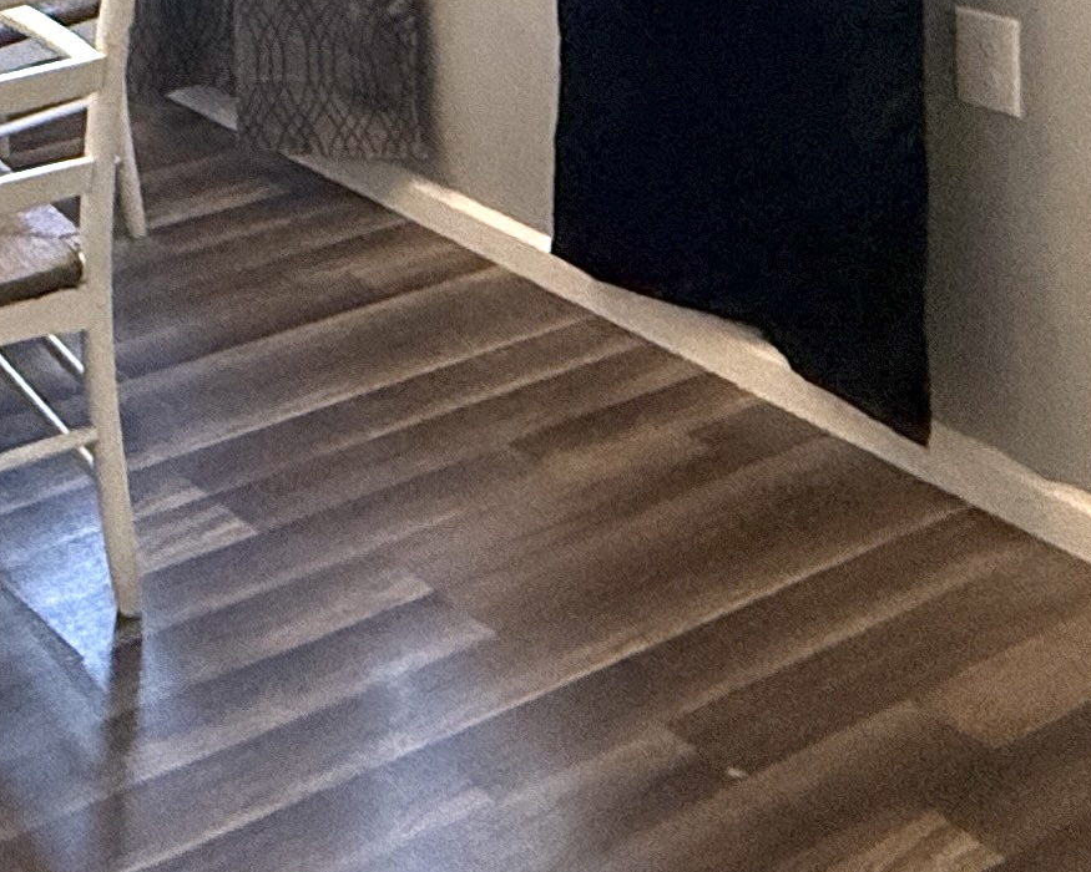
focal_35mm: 63
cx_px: -309
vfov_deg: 20.1
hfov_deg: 25.9
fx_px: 2034
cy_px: -514
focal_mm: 2.22
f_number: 2.2
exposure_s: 1/120
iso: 200
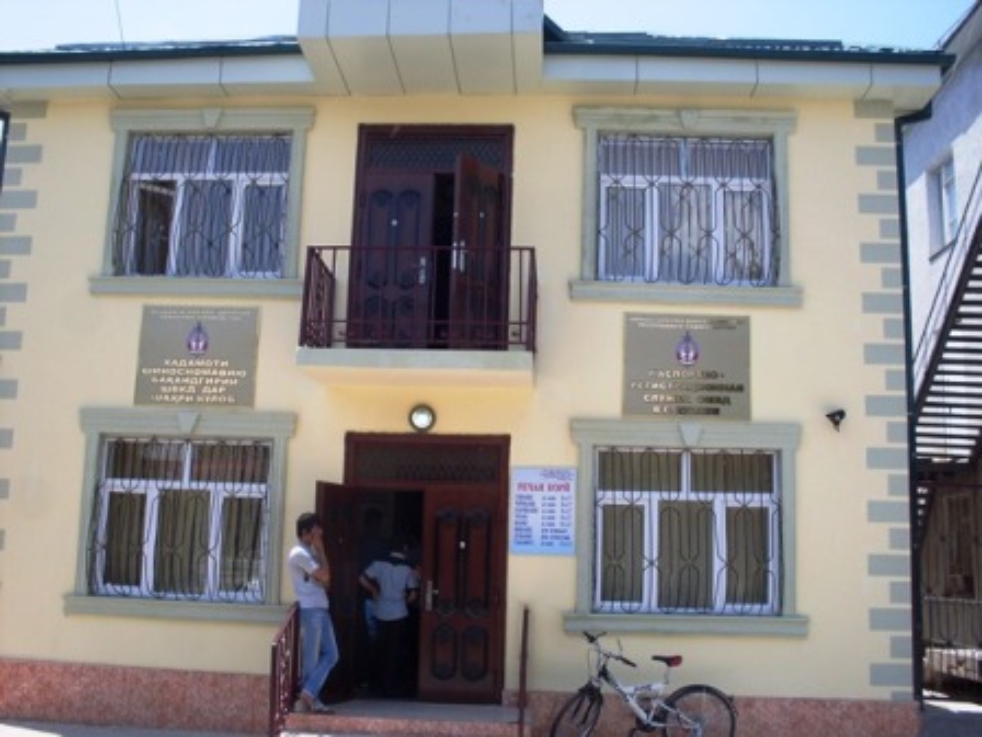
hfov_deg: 49.0
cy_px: 368
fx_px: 1078
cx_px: 491
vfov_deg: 37.7
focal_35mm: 38
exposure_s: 1/180
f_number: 8.4
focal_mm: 6.3
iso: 80
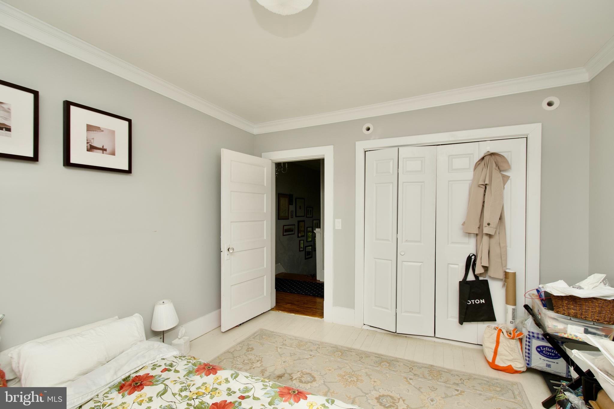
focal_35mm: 15
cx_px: 307
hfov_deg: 100.4
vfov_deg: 77.3
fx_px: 256
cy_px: 204
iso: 320
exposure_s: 1/200
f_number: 7.1
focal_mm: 10
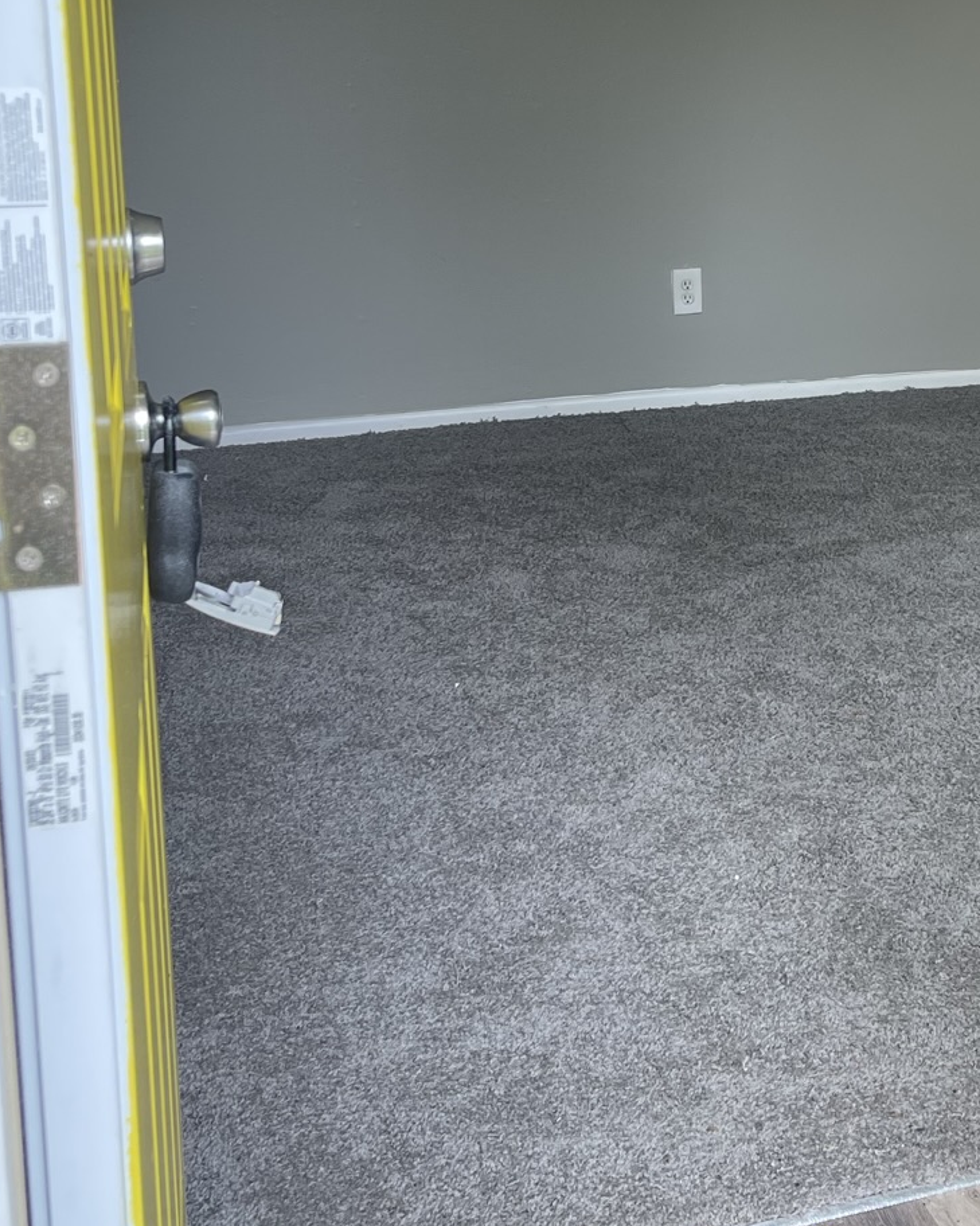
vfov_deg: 32.5
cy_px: 337
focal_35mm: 57
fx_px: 2068
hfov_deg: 25.8
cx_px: 878
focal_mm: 5.1
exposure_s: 1/247
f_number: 1.6
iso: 32
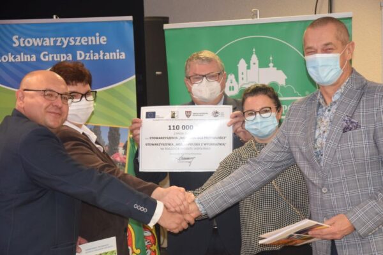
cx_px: 192
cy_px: 128
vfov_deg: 13.8
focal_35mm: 99
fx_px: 1053
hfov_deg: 20.6
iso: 1800
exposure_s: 1/60
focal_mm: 66
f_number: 5.3
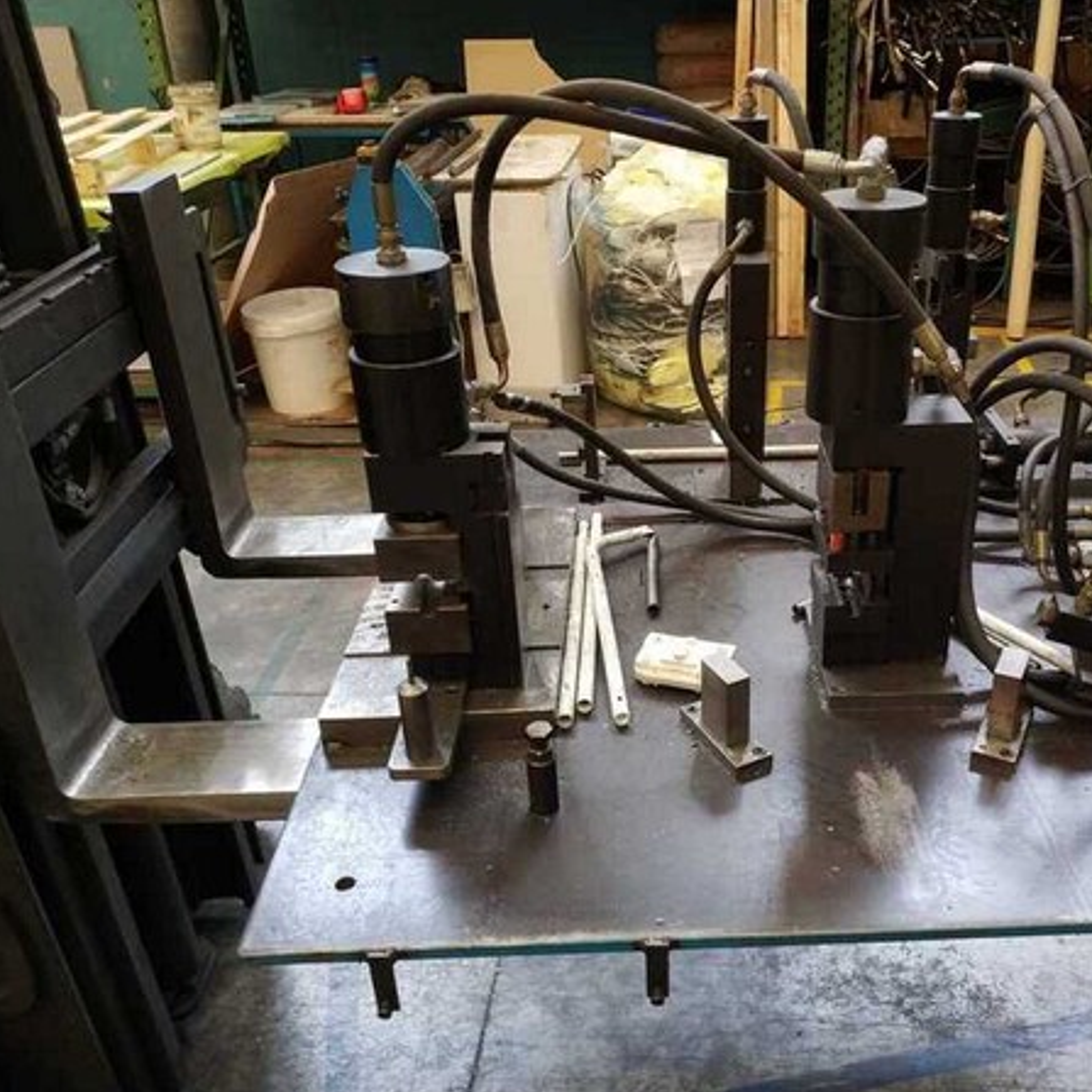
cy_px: 547
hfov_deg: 43.6
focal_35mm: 38
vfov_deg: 43.9
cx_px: 674
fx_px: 1356
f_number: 2
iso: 340
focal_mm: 4.5
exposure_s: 1/25
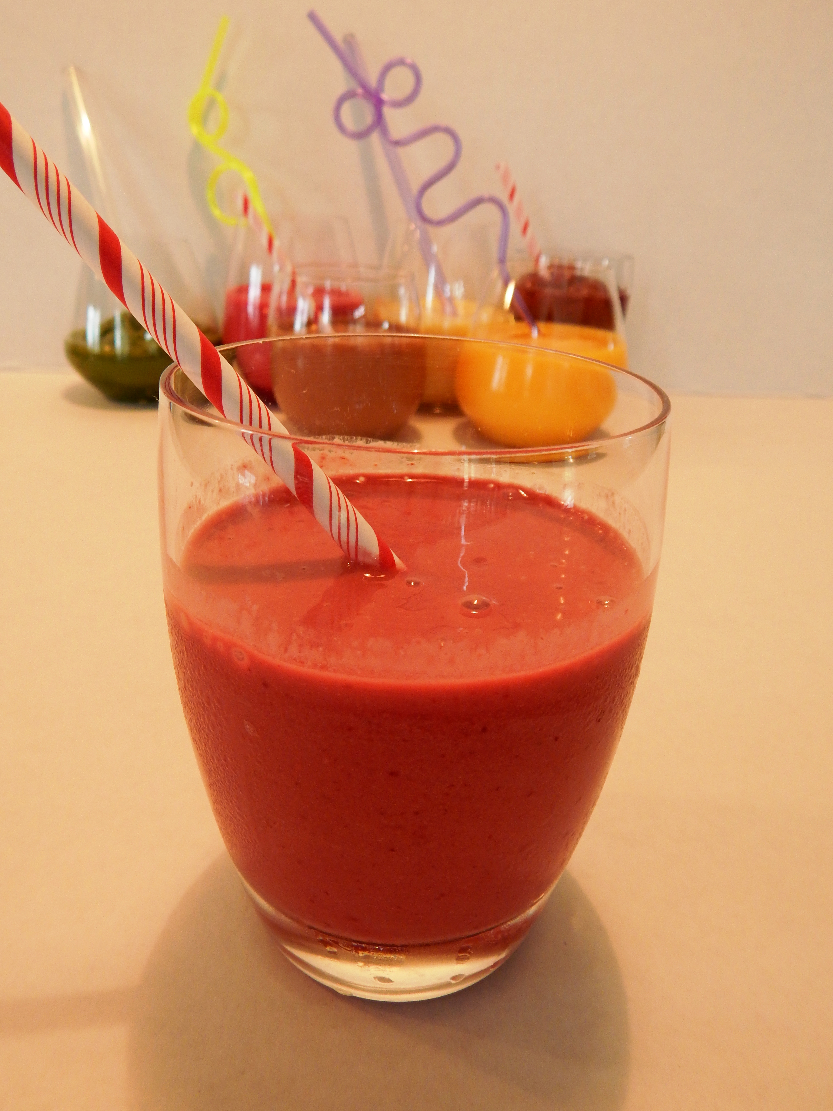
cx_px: 416
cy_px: 556
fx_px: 802
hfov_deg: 54.9
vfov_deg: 69.4
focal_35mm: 25
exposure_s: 1/30
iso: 220
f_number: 3.1
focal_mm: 4.5
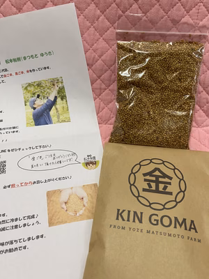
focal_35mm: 26
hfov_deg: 53.1
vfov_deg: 67.3
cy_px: 140
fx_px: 209
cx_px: 104
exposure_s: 1/50
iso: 125
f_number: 1.8
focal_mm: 4.25
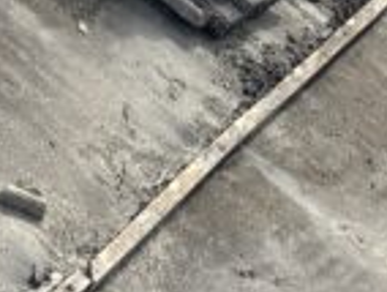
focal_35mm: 187
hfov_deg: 9.0
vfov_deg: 7.1
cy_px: -576
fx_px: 2094
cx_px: -684
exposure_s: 1/2342
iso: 50
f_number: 1.6
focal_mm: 5.96
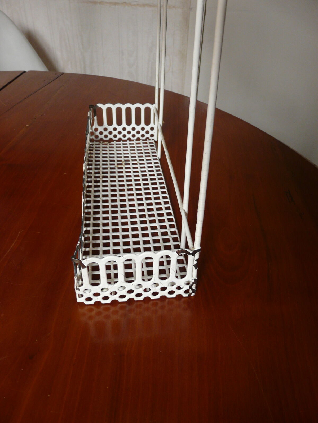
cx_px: 159
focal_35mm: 28
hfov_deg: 49.7
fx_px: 343
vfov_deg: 63.4
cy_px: 212
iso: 160
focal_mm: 4.6
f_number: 2.8
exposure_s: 1/30
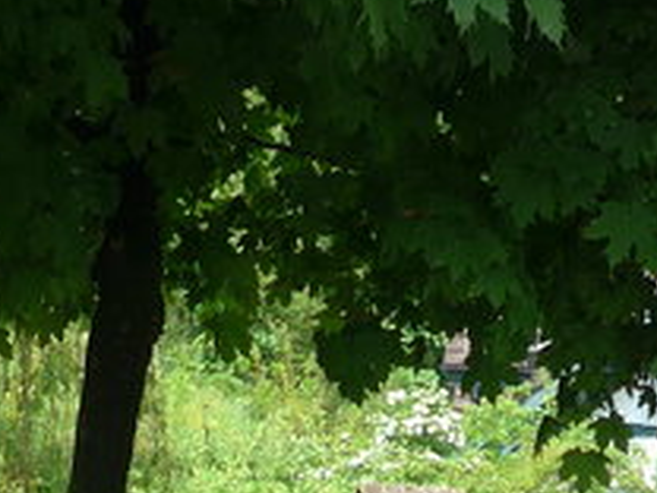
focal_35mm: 167
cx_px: 581
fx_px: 3170
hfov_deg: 11.8
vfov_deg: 8.2
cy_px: 1144
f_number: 2.8
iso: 80
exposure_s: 1/400
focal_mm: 6
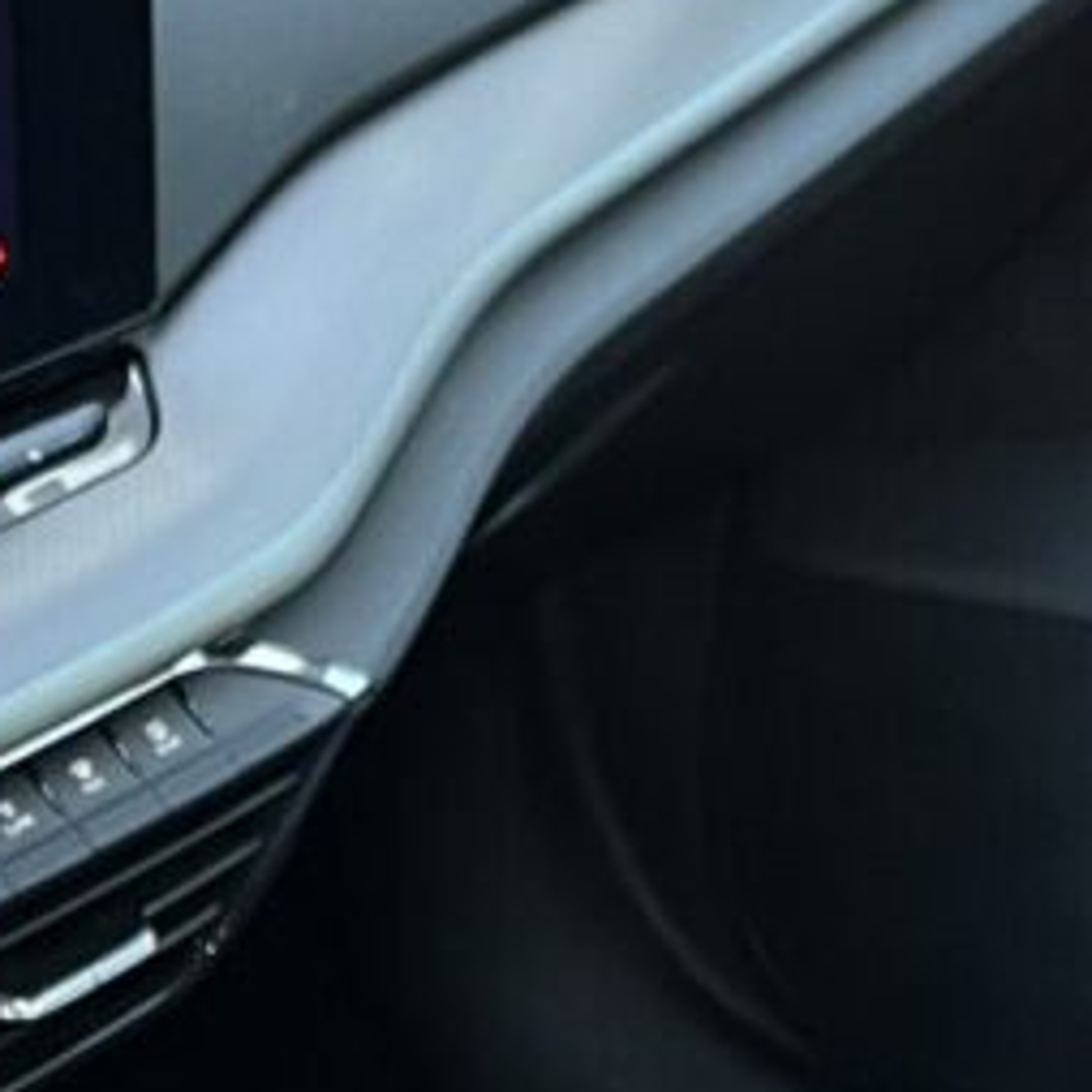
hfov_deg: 11.9
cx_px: -610
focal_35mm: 139
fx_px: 4961
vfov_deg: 12.0
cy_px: 1672
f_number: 1.6
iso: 200
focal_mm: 5.1
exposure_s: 1/60
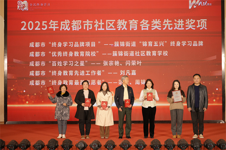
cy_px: 75
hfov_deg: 28.8
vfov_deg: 19.5
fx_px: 439
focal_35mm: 70
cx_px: 113
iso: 320
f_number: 2.8
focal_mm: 70
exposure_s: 1/125
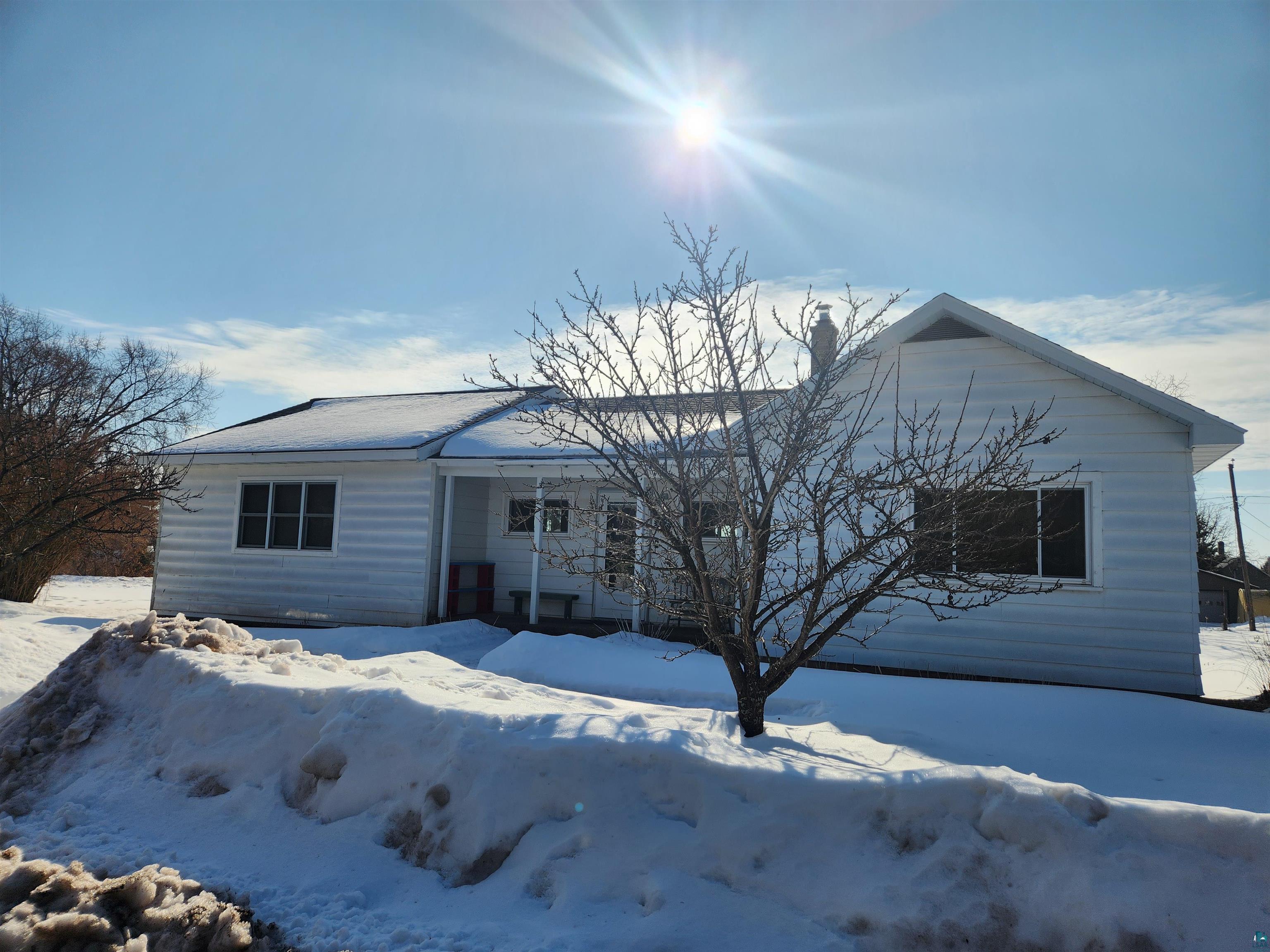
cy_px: 476
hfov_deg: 73.9
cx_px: 635
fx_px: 844
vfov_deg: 58.9
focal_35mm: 23
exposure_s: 1/4926
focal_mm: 5.4
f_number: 1.8
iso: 20
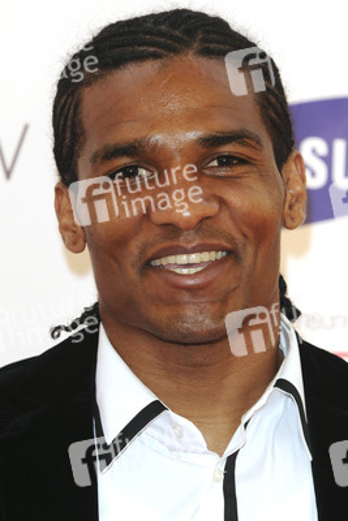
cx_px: 174
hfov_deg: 5.9
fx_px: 3368
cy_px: 260
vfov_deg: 8.9
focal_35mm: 232
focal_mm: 155
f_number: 5.6
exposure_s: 1/200
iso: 200
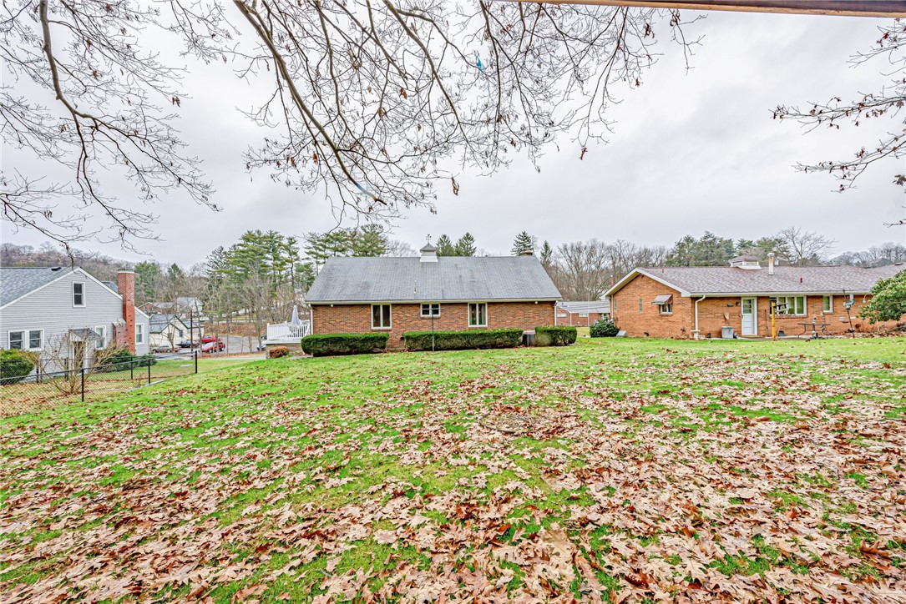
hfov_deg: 104.2
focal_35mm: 14
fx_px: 352
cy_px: 302
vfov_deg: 81.2
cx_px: 453
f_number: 11
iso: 50
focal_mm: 14
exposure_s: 1/125
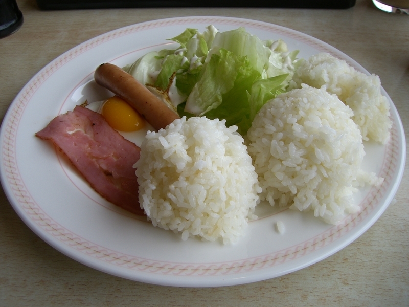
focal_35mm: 38
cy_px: 154
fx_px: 449
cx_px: 204
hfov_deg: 49.0
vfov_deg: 37.7
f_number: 2.7
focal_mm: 6.2
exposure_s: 1/320
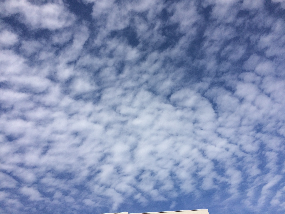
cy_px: 107
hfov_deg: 61.7
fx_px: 239
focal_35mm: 29
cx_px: 142
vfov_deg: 48.2
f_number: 2.2
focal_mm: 4.15
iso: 32
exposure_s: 1/4115
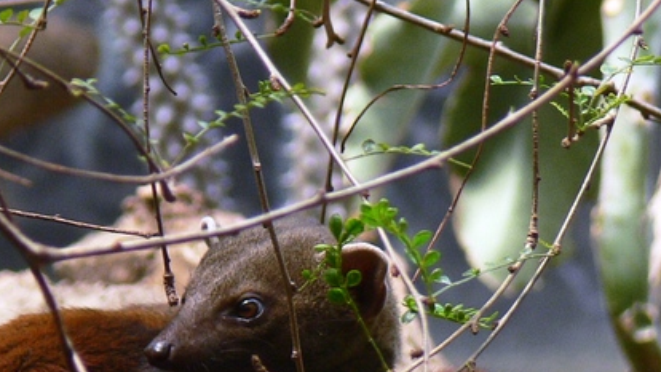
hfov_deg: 4.0
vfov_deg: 2.3
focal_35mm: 540
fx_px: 9466
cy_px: 376
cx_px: 224
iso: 100
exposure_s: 1/60
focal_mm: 41.9
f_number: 3.6
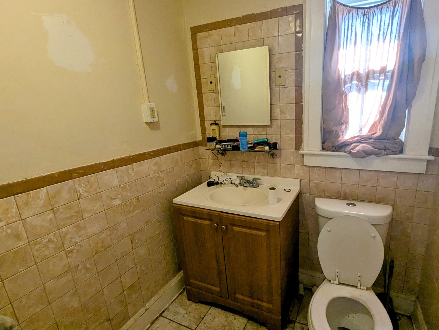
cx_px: 257
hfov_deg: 90.1
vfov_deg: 74.9
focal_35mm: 17
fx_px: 216
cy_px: 161
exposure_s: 1/120
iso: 210
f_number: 2.2
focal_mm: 1.95
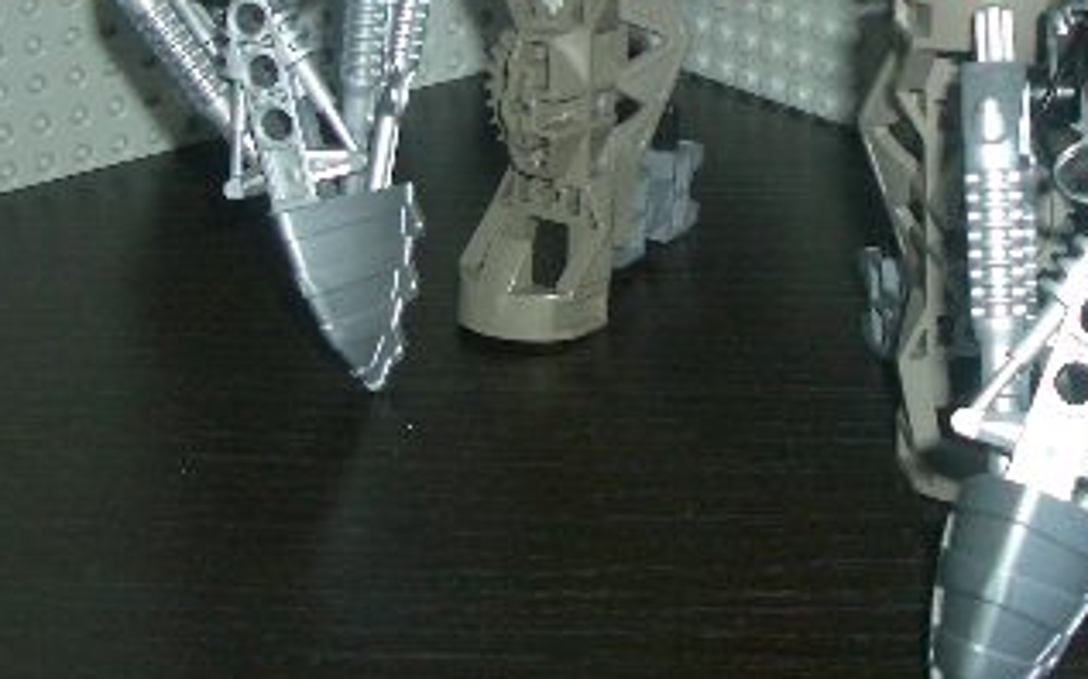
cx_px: 755
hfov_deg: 27.3
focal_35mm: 75
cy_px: 7
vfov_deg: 17.0
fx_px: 2223
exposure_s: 1/60
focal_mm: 5.8
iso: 100
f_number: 2.6
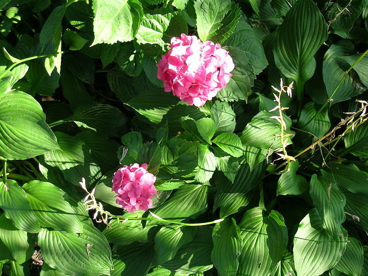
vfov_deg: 29.1
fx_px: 532
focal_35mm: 50
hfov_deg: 38.2
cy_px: 138
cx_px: 184
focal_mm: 10.3
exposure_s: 1/65.7
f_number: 3.8
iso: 50
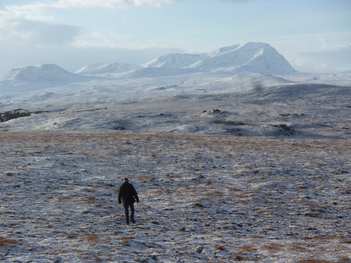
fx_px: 984
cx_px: 176
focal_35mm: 97
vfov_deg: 15.2
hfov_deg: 20.2
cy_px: 132
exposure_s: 1/400
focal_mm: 17.5
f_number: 5.2
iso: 80
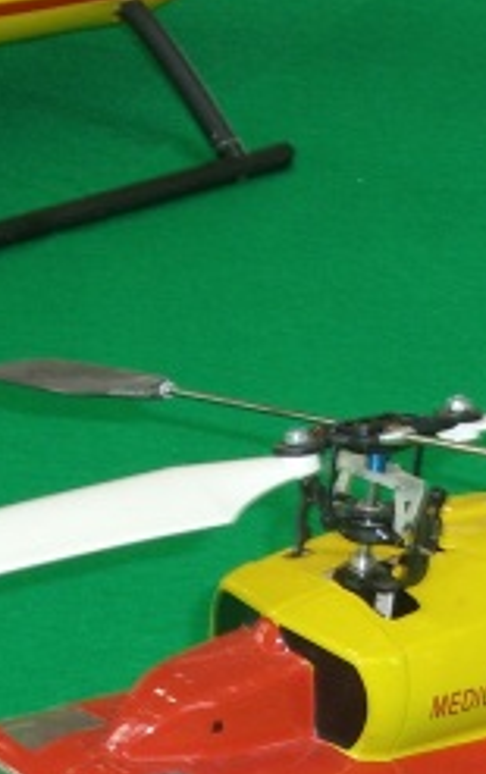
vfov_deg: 8.2
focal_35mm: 254
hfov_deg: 5.2
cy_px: 741
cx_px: 455
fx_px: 5367
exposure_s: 1/60
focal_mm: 12.8
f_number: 4.1
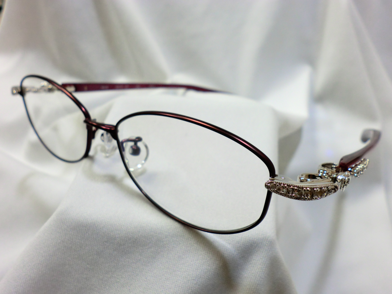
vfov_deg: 44.2
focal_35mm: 32
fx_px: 362
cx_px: 196
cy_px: 147
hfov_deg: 56.8
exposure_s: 1/60
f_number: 3.5
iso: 125
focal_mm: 5.8
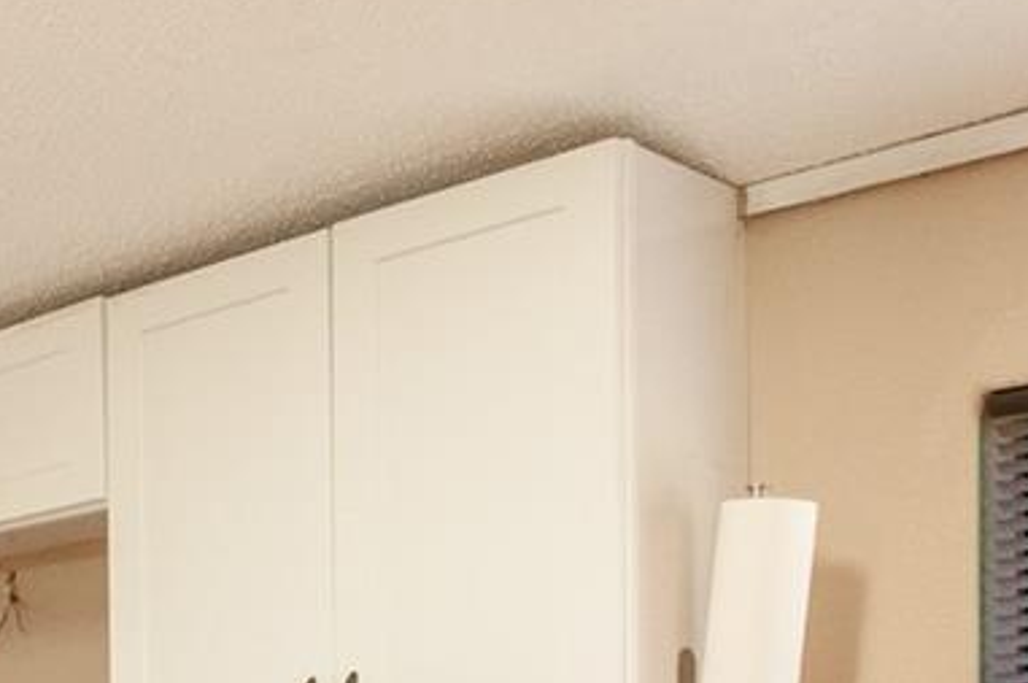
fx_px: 1797
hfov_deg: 27.1
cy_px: 921
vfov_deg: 19.6
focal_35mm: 63
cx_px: -289
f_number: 10
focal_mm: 10
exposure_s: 1/125
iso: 400
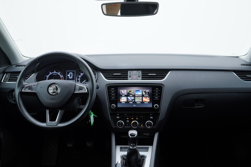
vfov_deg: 36.9
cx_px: 126
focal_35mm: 36
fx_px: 251
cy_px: 84
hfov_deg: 53.1
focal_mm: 24
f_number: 3.2
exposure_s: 1/50
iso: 125
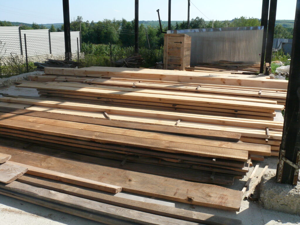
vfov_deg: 40.7
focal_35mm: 35
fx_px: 303
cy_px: 112
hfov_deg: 52.6
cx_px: 150
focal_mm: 7.4
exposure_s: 1/500
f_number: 8
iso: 200
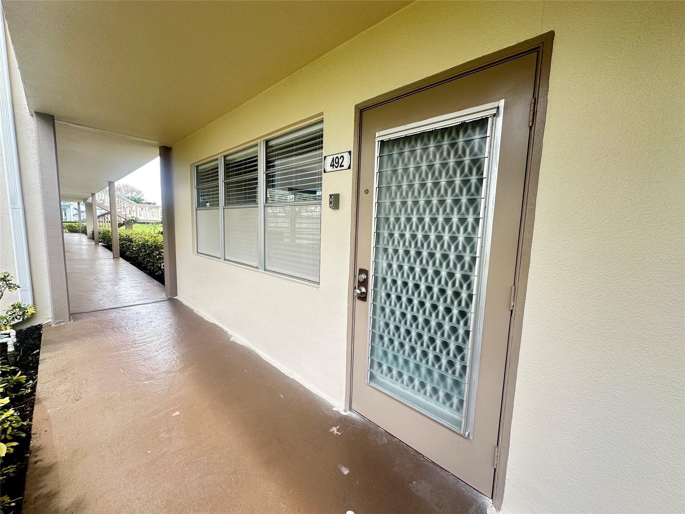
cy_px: 257
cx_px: 342
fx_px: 277
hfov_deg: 102.1
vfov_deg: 85.7
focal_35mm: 14
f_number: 2.2
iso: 40
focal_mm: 2.22
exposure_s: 1/110
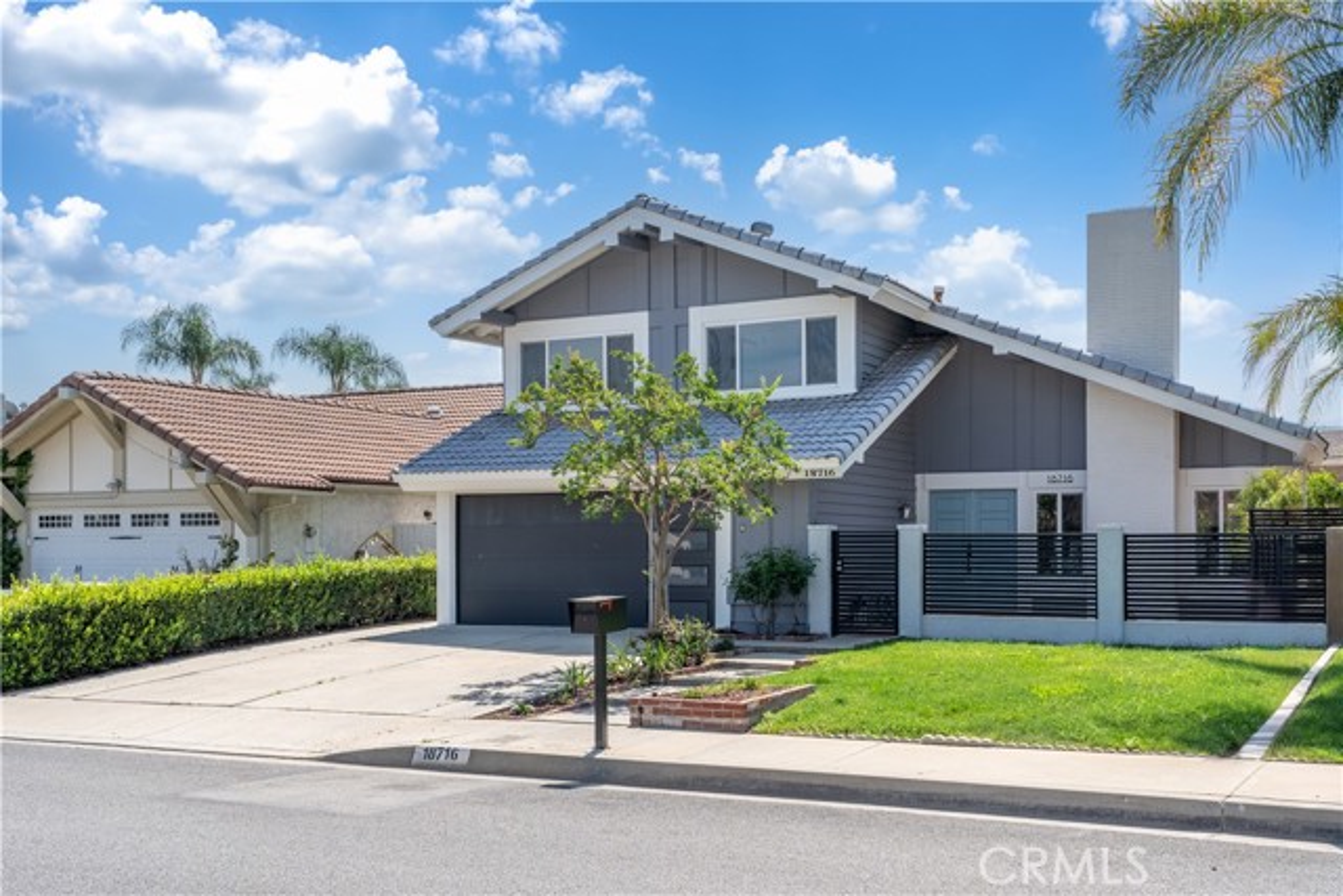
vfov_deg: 35.1
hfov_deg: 50.7
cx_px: 672
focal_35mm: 38
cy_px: 448
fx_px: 1418
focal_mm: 38
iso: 250
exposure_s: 1/8000
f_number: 7.1
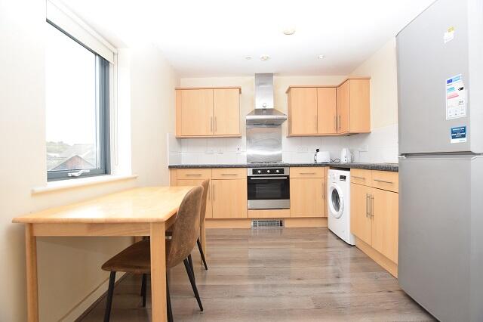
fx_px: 201
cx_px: 242
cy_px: 161
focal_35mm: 15
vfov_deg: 77.3
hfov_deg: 100.4
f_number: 5
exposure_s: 1/100
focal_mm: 10
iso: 800
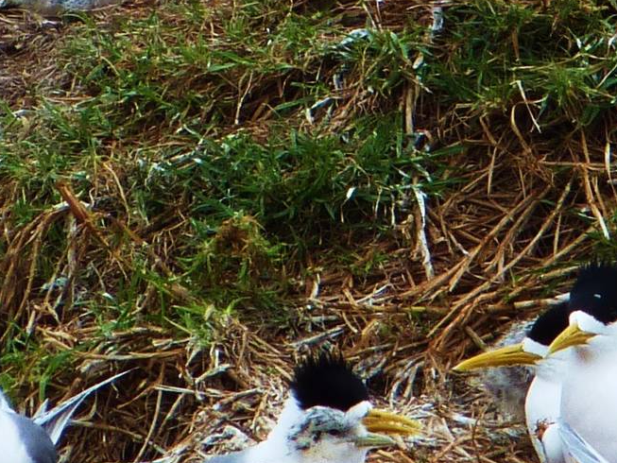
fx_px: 23372
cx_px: 419
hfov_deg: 1.5
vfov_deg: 1.1
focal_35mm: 1311
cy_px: 42
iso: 80
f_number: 4.9
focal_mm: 49.2
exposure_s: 1/320
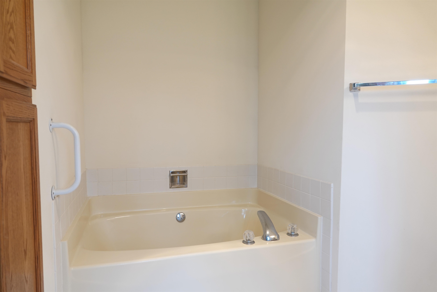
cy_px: 146
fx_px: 291
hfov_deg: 73.7
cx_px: 218
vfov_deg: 53.1
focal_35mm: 24
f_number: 2.4
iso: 125
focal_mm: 8.8
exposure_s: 1/30
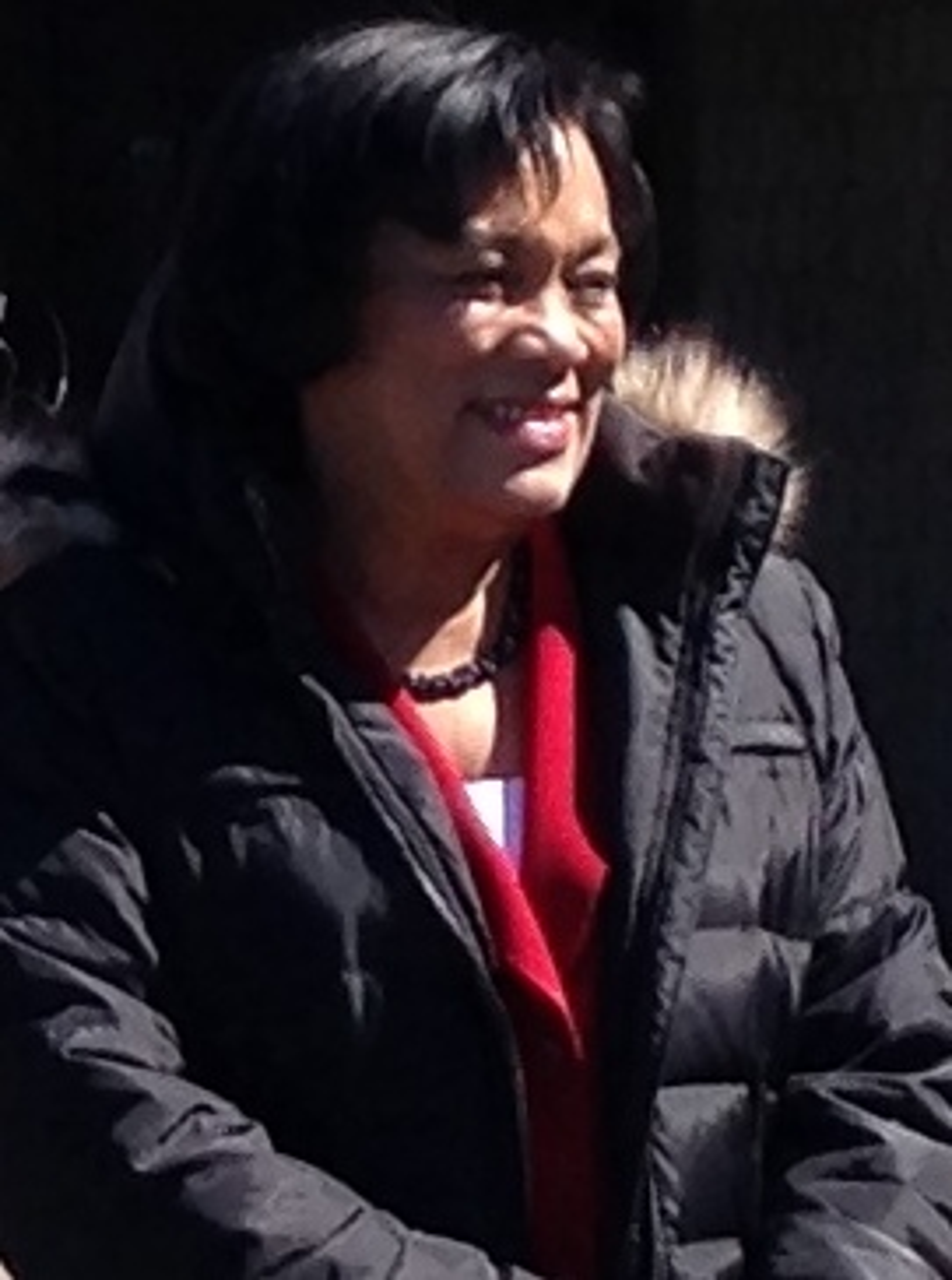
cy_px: 640
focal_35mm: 33
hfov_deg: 42.8
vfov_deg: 55.5
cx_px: 476
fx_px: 1216
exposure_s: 1/809
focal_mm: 4.12
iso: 50
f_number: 2.4
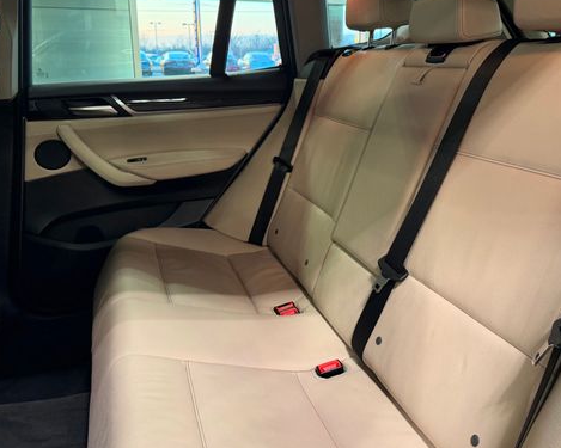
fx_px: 531
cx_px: 319
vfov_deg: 45.7
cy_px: 192
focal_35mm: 32
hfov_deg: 55.5
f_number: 1.78
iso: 250
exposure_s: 1/60
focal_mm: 6.76
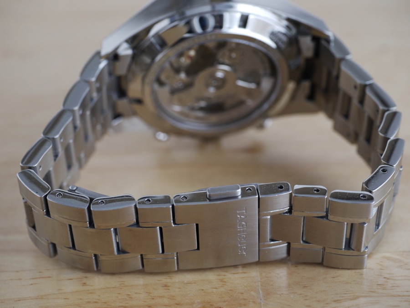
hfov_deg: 21.8
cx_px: 205
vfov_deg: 16.4
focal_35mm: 90
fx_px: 1066
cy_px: 154
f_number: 5.6
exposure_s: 1/100
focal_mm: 45
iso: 400
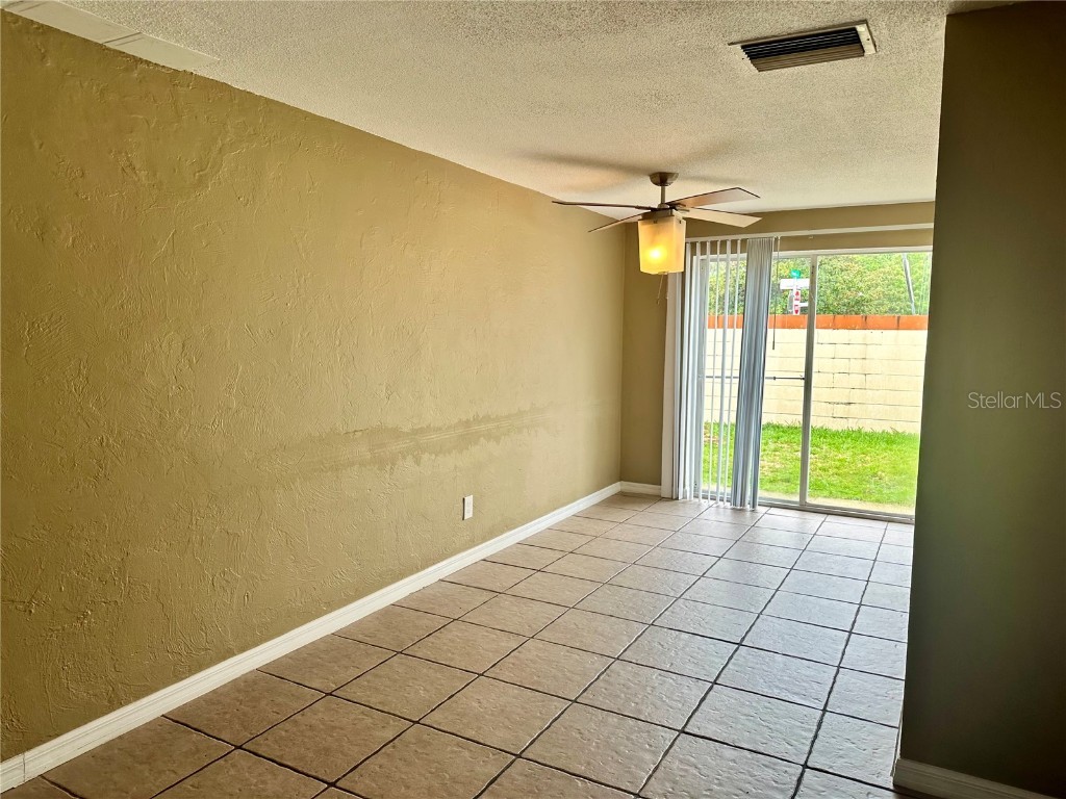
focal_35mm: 24
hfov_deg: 71.6
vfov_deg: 56.8
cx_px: 533
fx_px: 739
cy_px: 400
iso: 64
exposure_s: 1/120
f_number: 1.78
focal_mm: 6.86
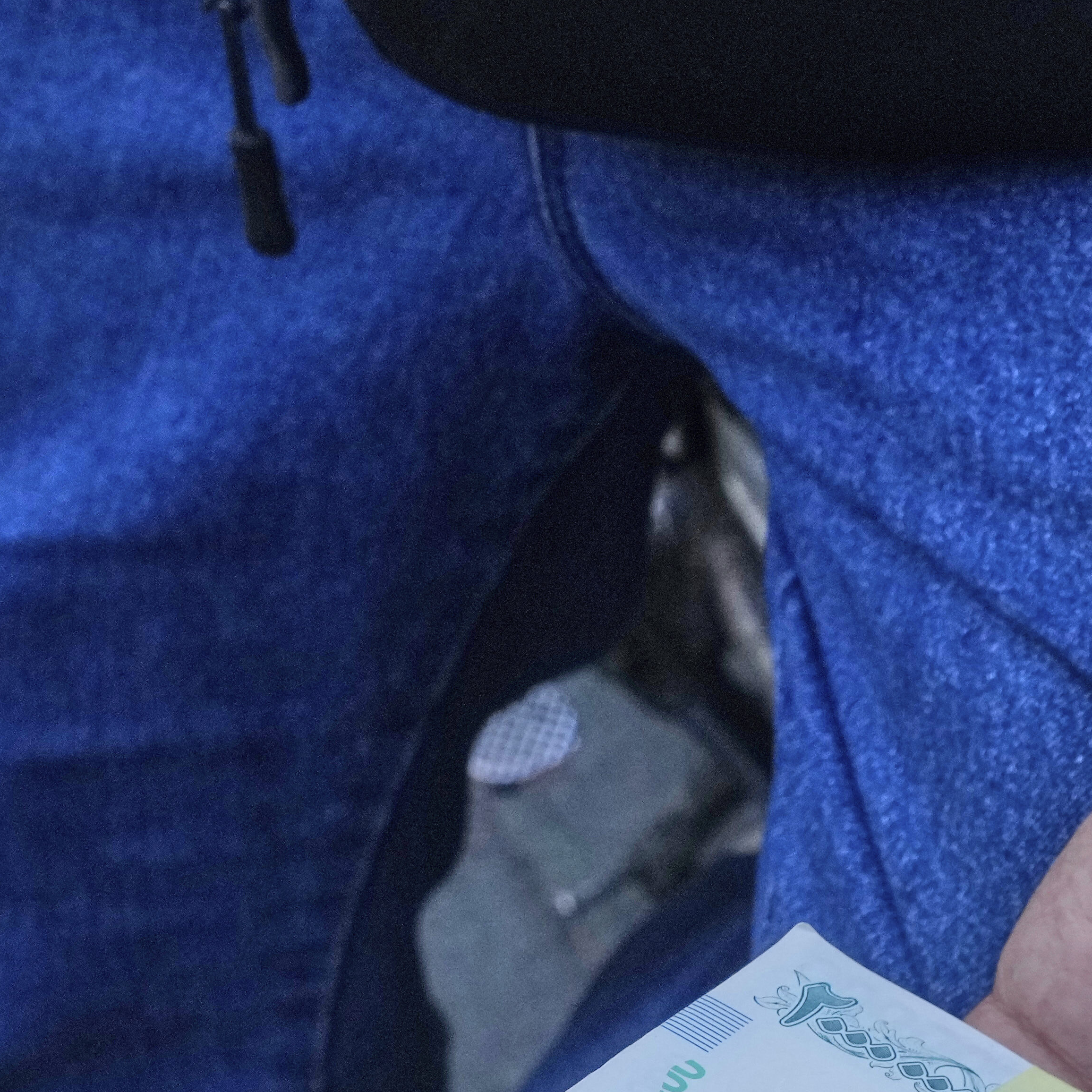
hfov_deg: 15.6
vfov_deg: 15.7
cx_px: 1279
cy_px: 1206
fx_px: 3855
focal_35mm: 108
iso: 2000
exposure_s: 1/1000
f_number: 10
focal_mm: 34
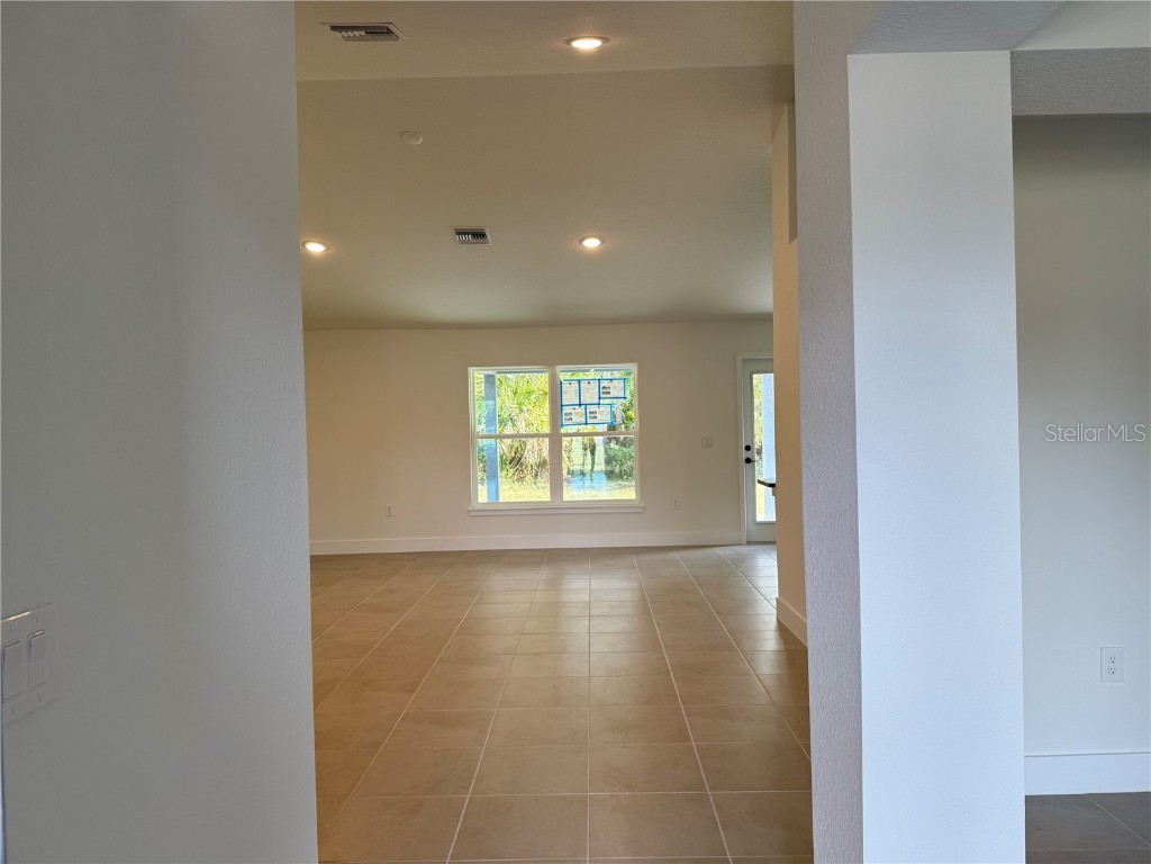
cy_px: 432
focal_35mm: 24
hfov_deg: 71.6
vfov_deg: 56.8
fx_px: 798
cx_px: 576
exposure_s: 1/120
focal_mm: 6.76
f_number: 1.78
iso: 64
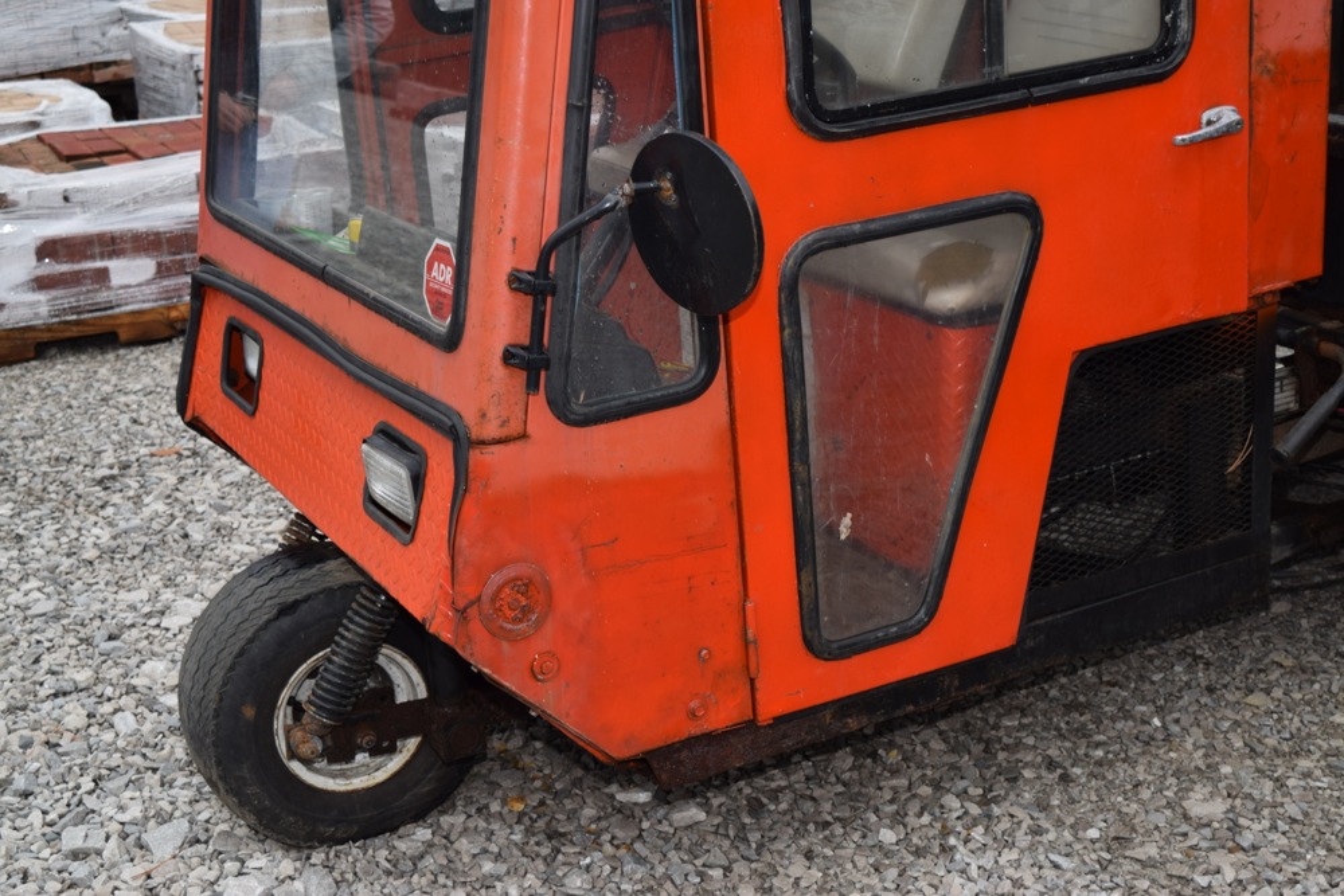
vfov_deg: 23.8
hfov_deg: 35.0
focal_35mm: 57
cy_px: 448
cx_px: 672
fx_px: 2128
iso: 100
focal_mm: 38
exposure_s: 1/125
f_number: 5.6
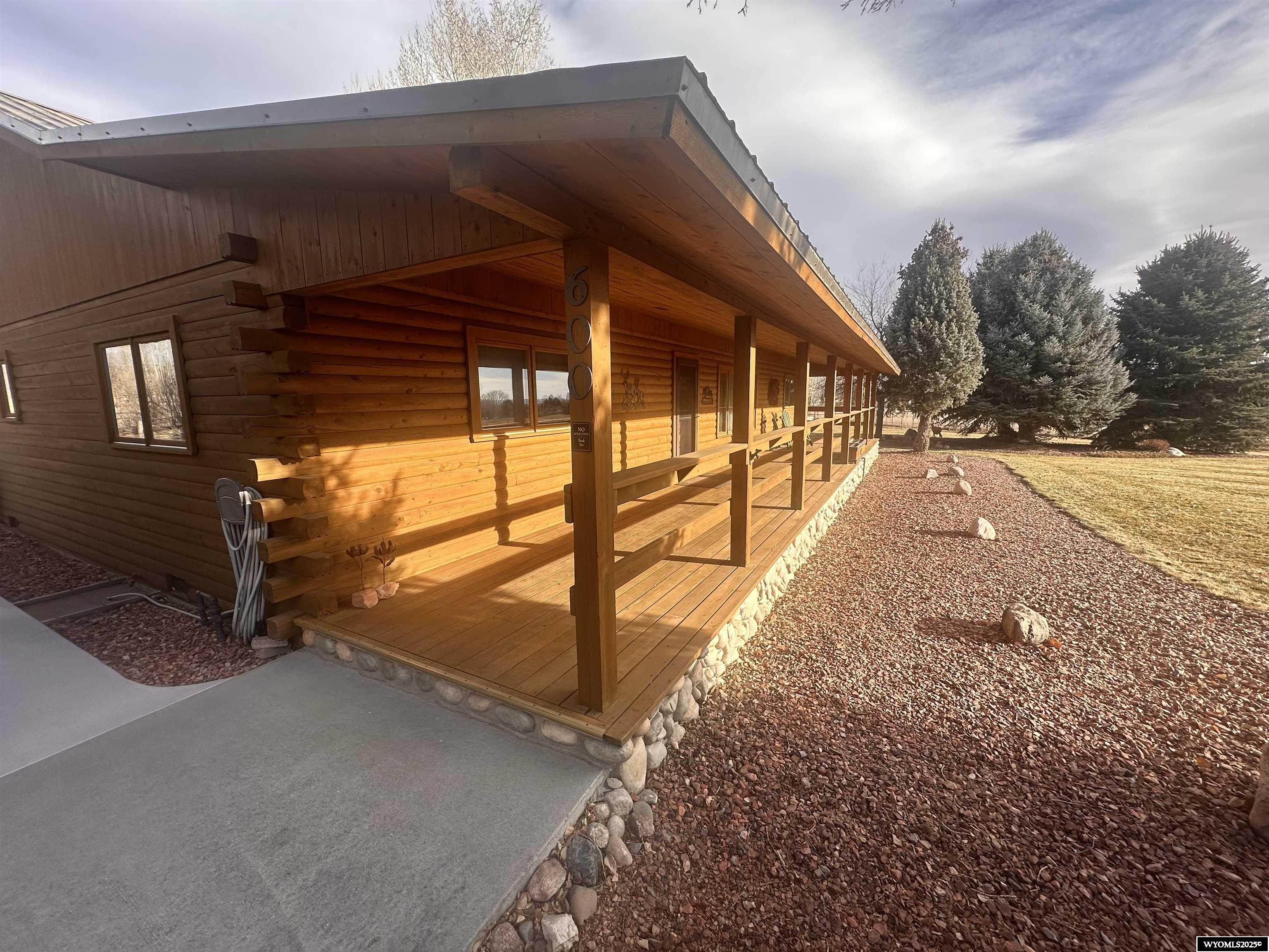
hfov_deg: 102.1
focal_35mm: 14
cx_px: 634
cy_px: 476
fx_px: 513
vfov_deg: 85.7
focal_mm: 2.22
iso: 40
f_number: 2.2
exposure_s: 1/622
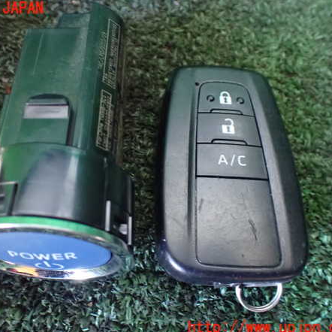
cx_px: 132
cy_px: 168
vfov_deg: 46.0
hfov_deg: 45.8
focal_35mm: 36
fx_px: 391
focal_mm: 5.4
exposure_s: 1/30
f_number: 2.3
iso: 1250
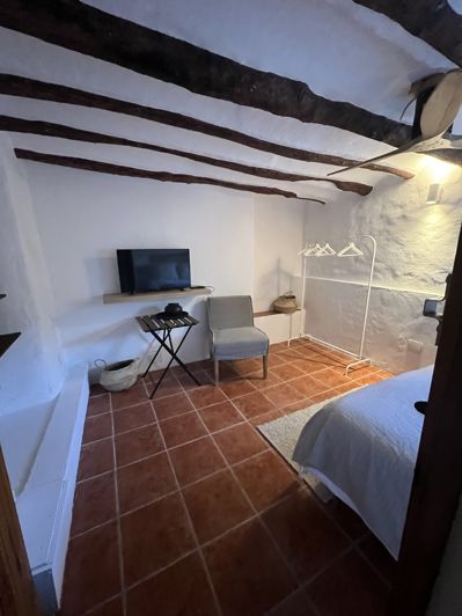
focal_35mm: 13
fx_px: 231
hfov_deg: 89.9
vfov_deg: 106.2
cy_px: 308
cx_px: 231
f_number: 1.8
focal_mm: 1.57
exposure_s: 1/51
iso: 1000
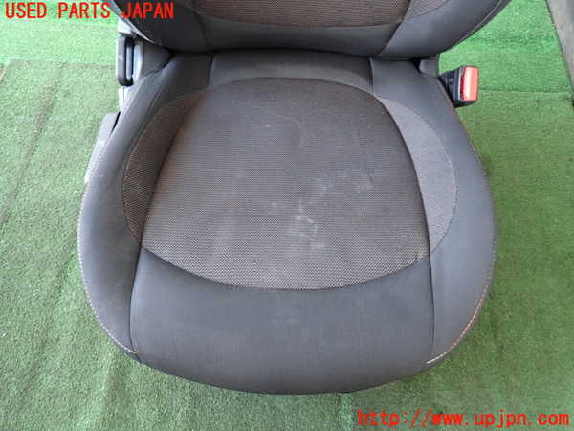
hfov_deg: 69.4
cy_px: 216
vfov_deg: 54.9
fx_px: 415
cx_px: 287
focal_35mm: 25
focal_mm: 4.5
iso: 200
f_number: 2
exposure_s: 1/30
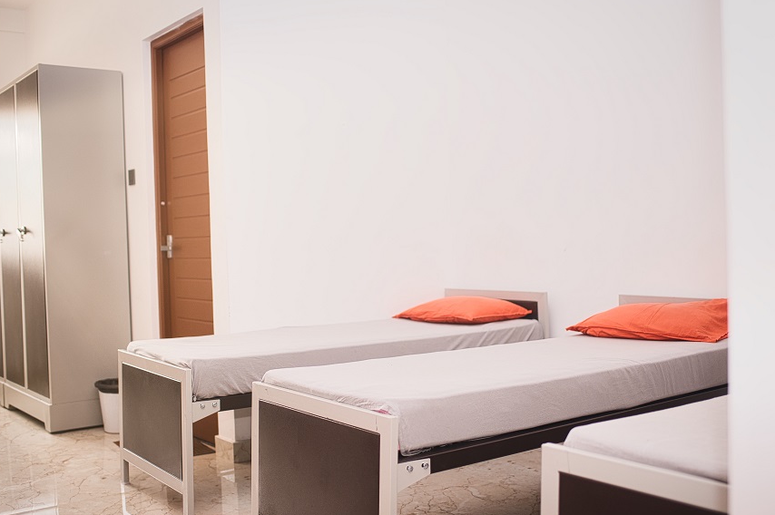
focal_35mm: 41
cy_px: 277
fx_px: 882
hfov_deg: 47.4
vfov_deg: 32.6
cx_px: 397
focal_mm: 35
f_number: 1.8
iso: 160
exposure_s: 1/200
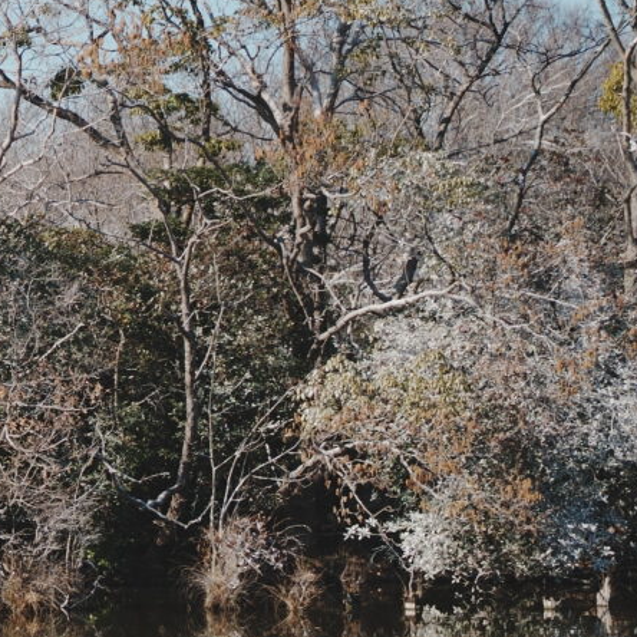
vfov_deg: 11.4
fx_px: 3185
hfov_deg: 10.5
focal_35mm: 153
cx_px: -605
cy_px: 157
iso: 100
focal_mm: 40
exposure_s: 1/2500
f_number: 2.5
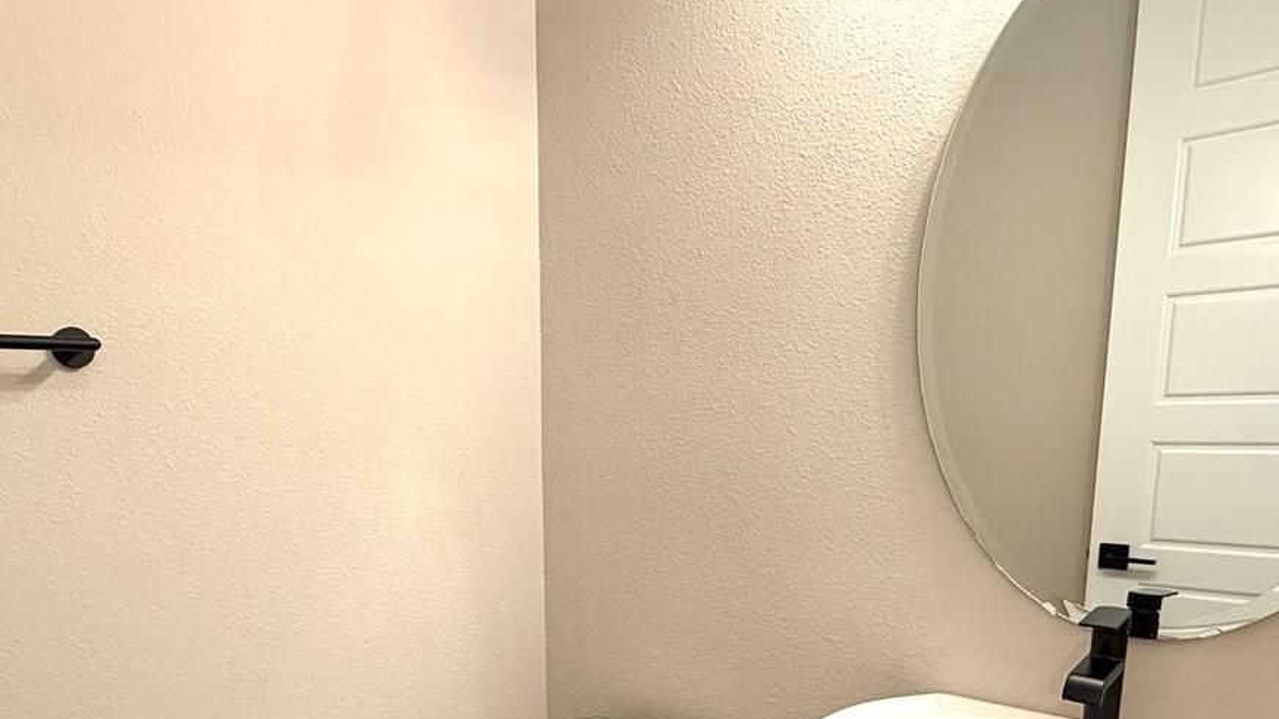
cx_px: 540
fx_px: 949
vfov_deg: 39.8
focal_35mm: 28
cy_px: 577
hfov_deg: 67.5
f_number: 2.2
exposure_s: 1/120
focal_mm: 2.22
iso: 200
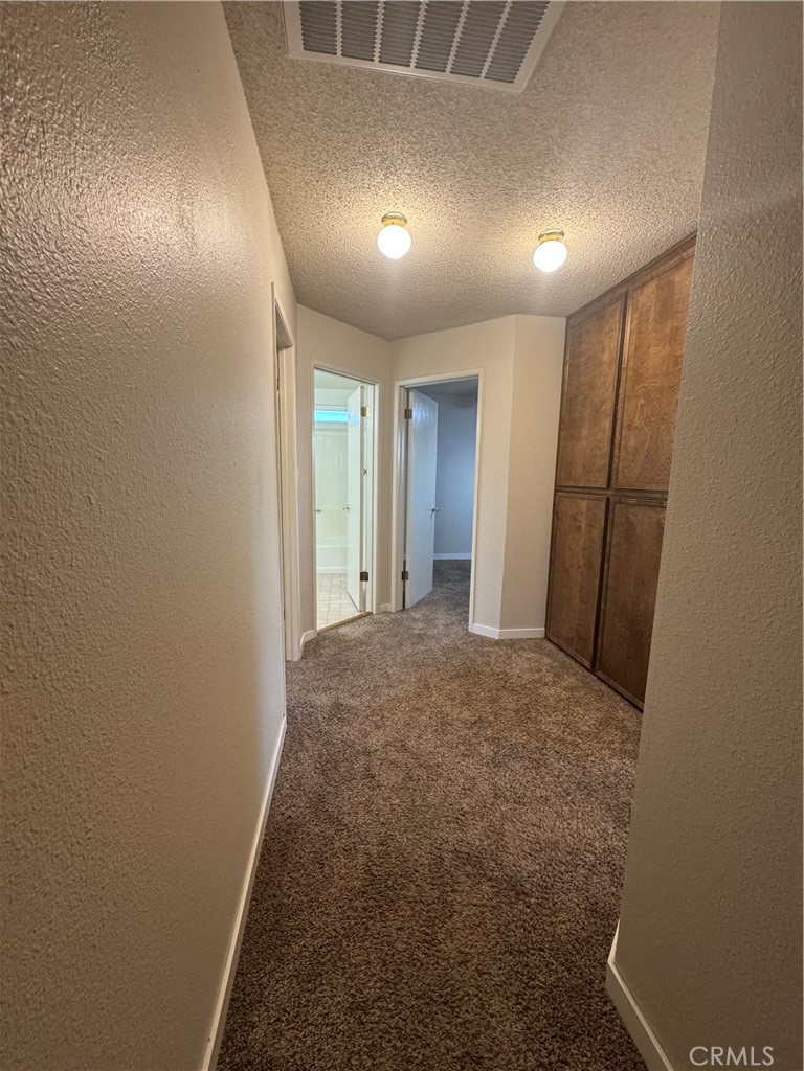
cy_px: 536
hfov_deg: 85.7
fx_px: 434
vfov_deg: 102.1
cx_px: 402
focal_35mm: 14
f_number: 2.2
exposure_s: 1/60
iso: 320
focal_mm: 2.22
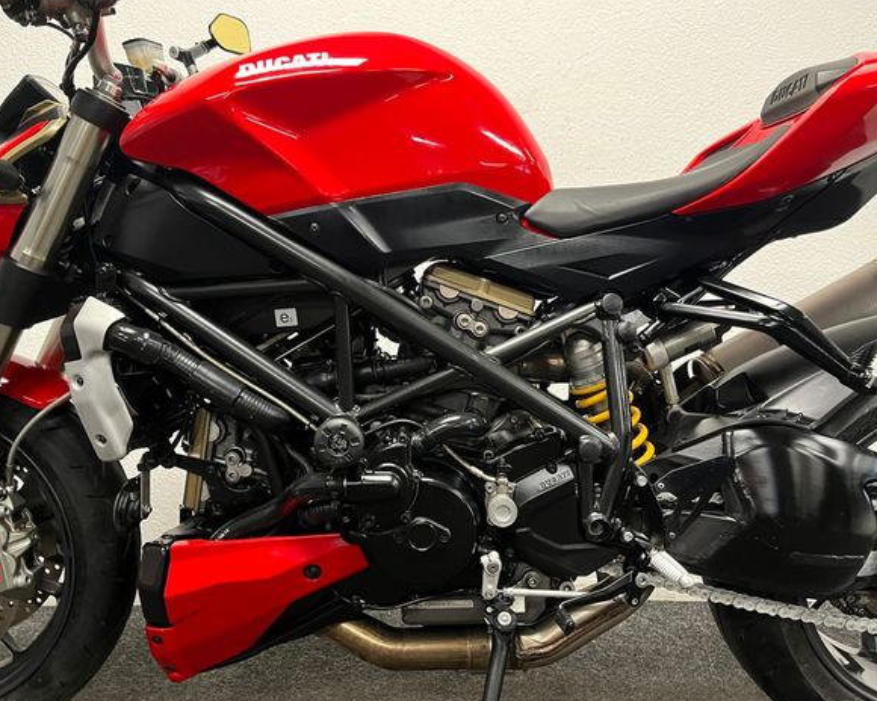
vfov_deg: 51.5
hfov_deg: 62.2
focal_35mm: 28
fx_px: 727
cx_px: 417
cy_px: 346
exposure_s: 1/33
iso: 400
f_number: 1.6
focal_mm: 5.1
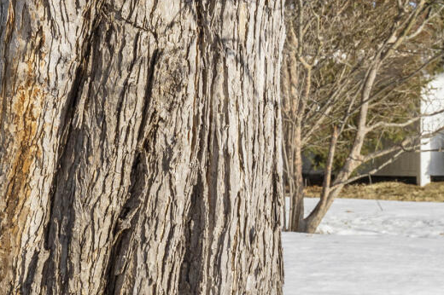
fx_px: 1629
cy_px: 22
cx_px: -503
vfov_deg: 10.3
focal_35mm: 132
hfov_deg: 13.0
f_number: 7.1
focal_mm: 22.9
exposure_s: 1/500
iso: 100
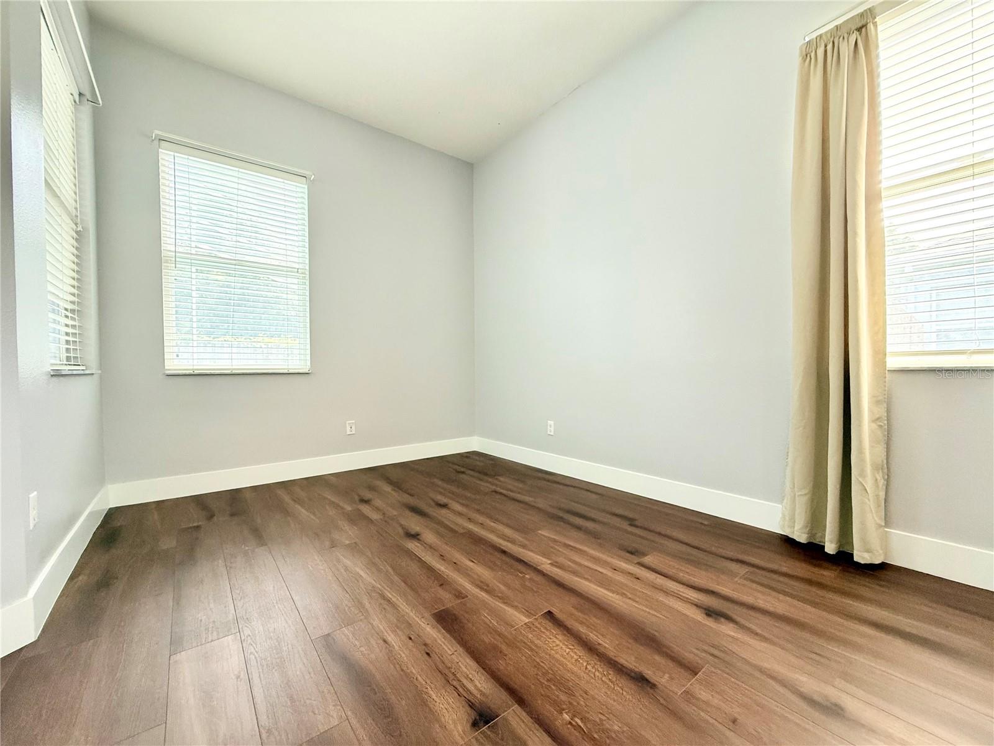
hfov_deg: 102.1
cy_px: 373
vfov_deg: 85.7
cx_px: 497
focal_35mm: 14
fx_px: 402
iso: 320
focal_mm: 2.22
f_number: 2.2
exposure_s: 1/120
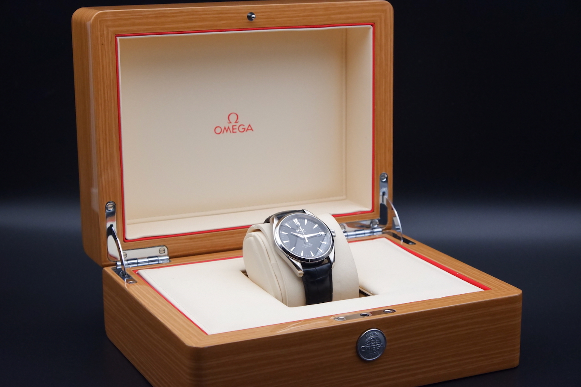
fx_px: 1113
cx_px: 290
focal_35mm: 69
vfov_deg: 19.7
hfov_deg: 29.2
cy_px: 194
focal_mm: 46.3
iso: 4000
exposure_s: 1/4000
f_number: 7.1
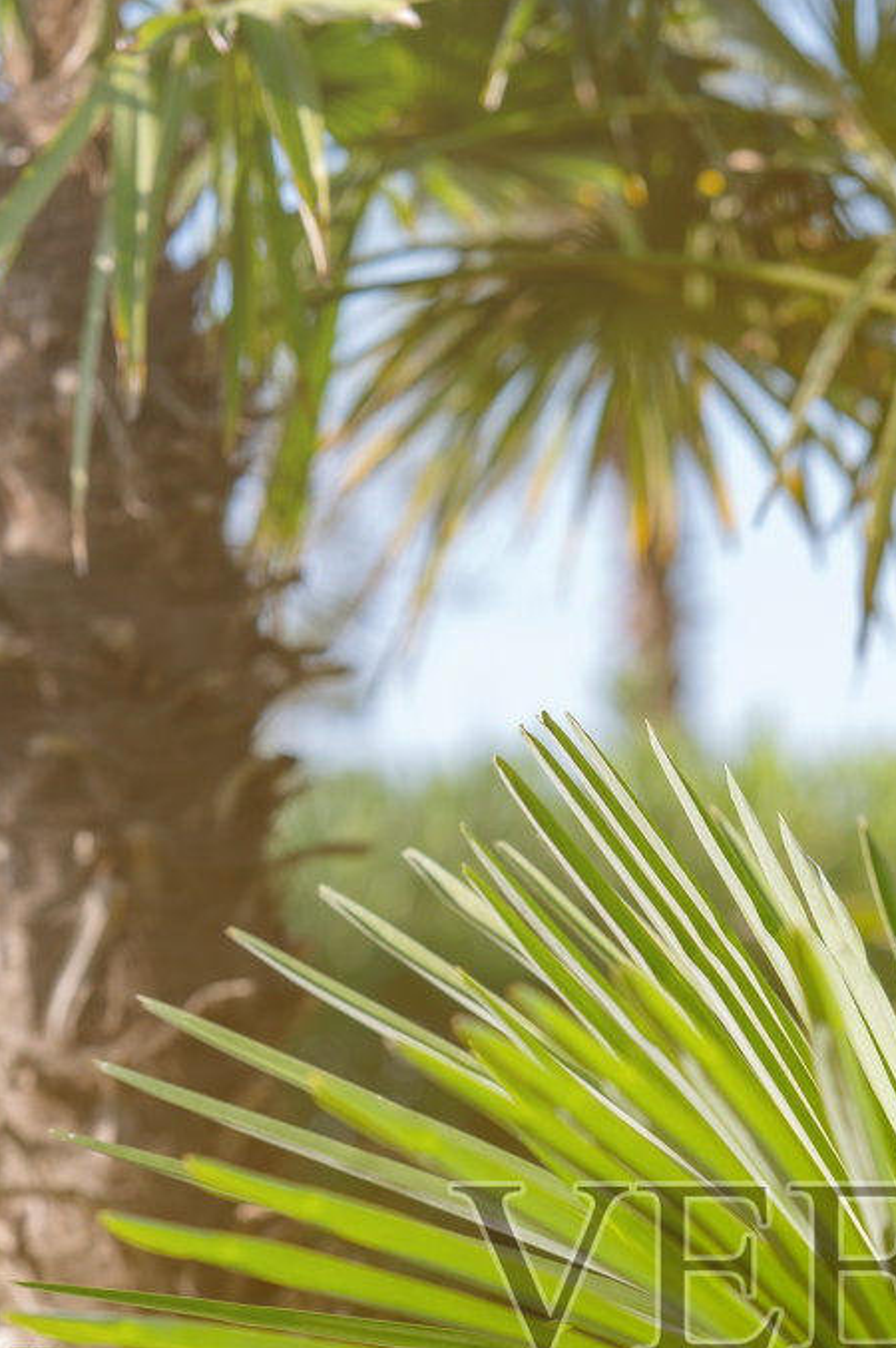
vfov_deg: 10.2
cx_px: 785
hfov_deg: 6.8
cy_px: 1318
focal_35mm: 201
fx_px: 7519
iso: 50
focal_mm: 85
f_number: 3.2
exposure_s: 1/400
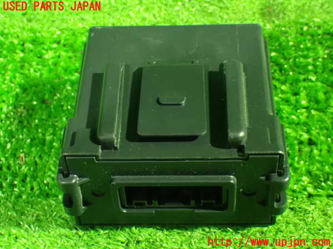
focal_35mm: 71
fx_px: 683
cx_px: 166
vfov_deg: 20.7
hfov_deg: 27.4
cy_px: 124
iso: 1600
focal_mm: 12.73
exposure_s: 1/8
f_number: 3.9
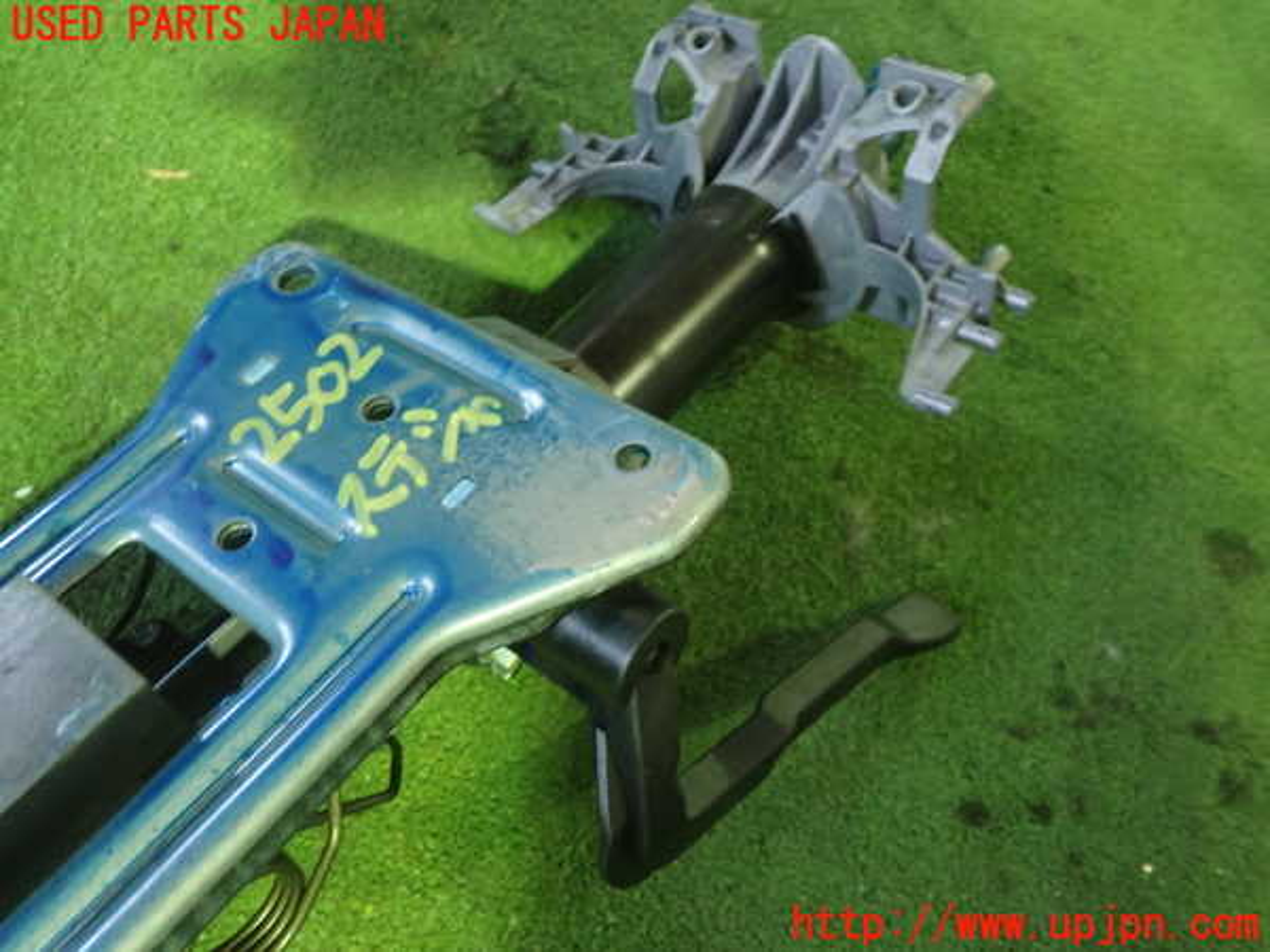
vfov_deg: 46.8
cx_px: 635
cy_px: 476
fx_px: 1101
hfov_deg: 60.0
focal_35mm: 30
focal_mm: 5.4
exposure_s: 1/25
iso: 800
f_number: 2.3
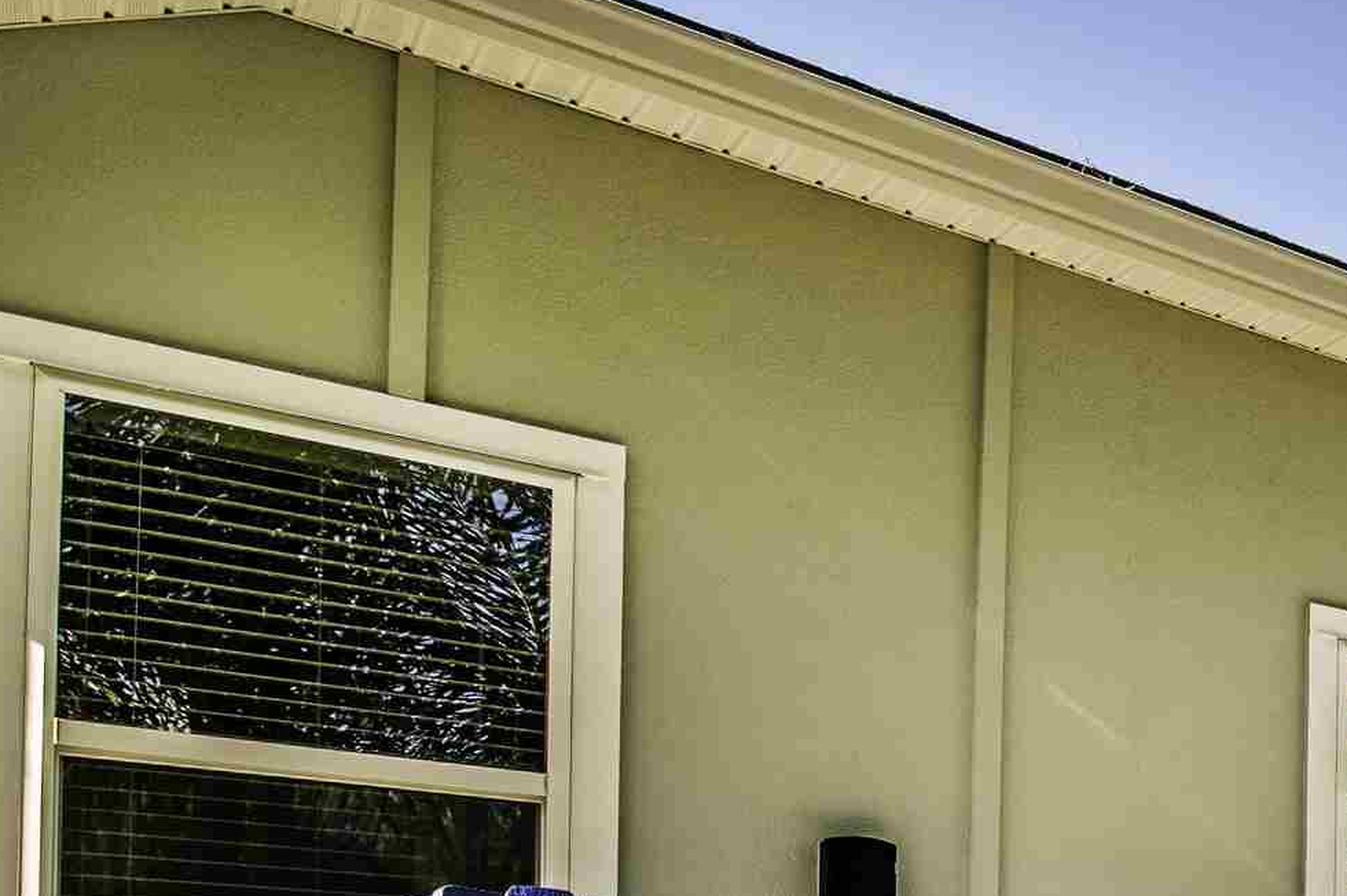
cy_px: 1121
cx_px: 2027
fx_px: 1757
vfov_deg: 25.2
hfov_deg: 27.9
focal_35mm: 47
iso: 320
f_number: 6.3
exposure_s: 1/400
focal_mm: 15
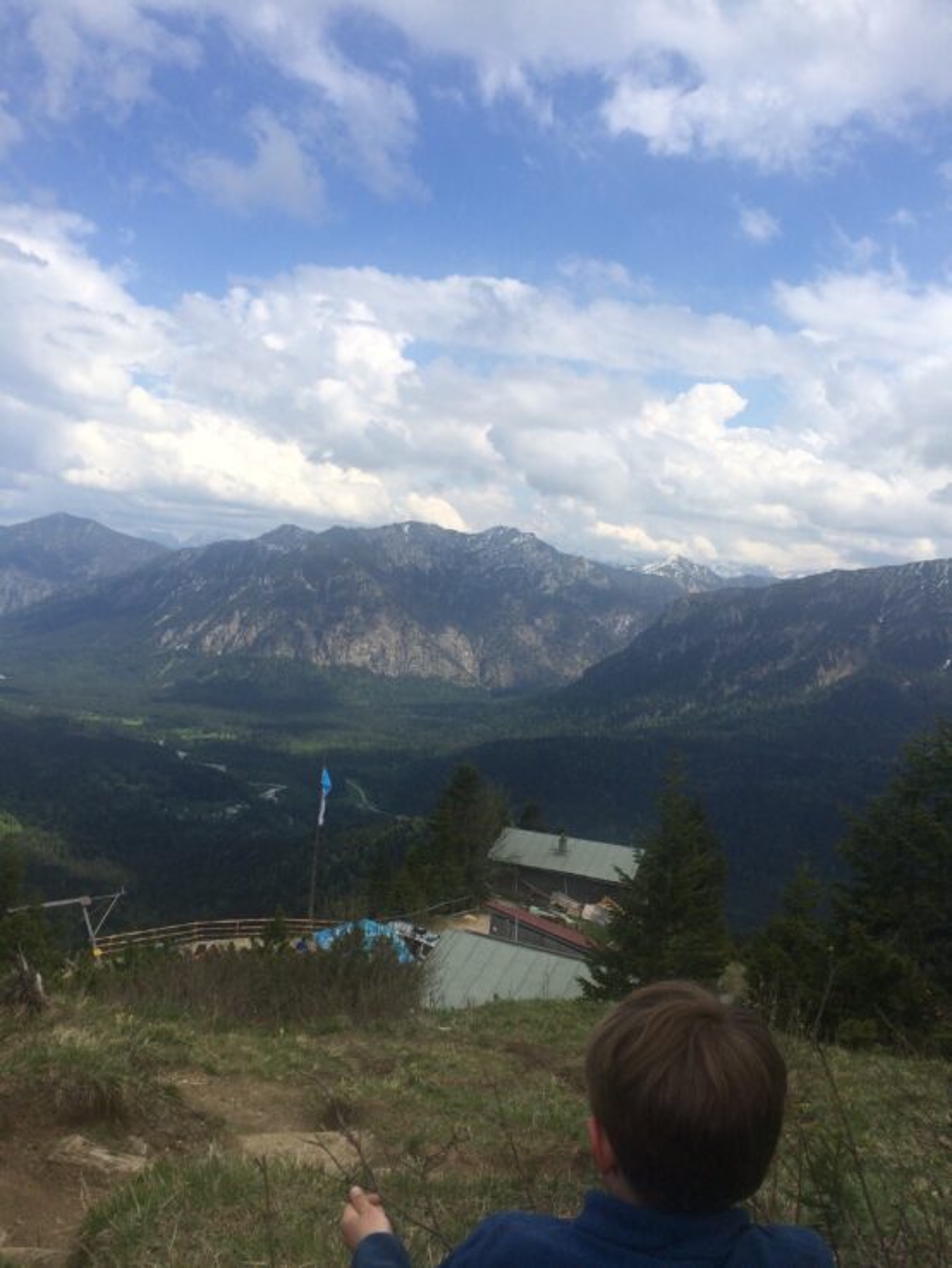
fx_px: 1063
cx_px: 476
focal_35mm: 29
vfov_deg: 61.6
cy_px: 634
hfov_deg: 48.3
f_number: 2.2
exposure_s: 1/2564
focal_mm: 4.15
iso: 32
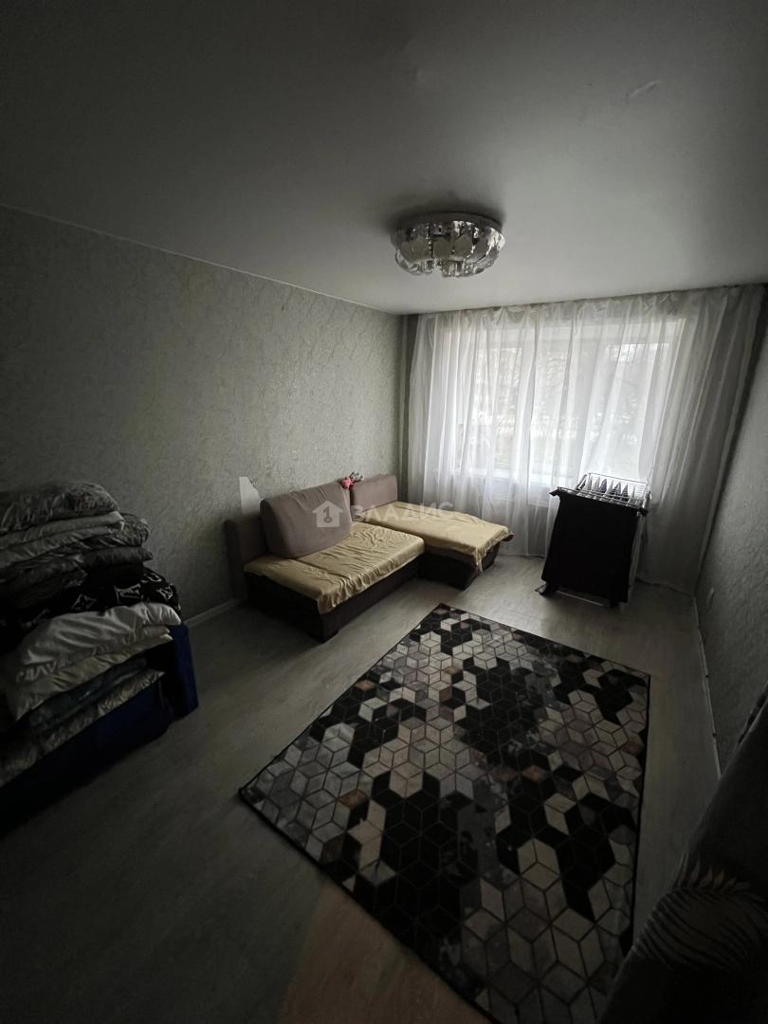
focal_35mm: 13
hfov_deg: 89.9
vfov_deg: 106.2
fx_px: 385
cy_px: 512
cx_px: 384
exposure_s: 1/50
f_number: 1.8
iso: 1000
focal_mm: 1.57
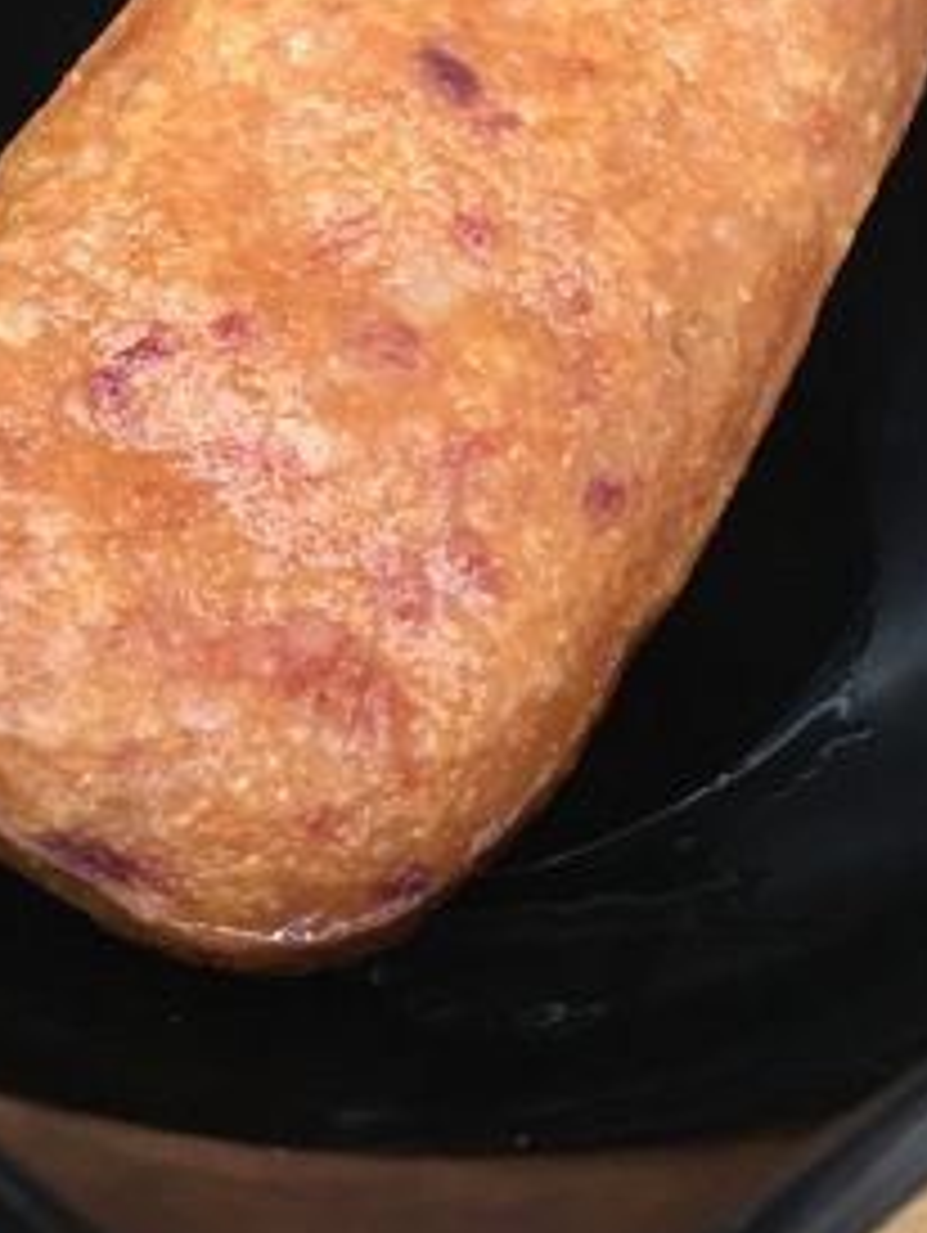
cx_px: 479
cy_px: 112
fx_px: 2638
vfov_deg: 25.5
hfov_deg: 19.9
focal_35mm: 74
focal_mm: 4.15
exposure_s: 1/17
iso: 250
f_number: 2.2
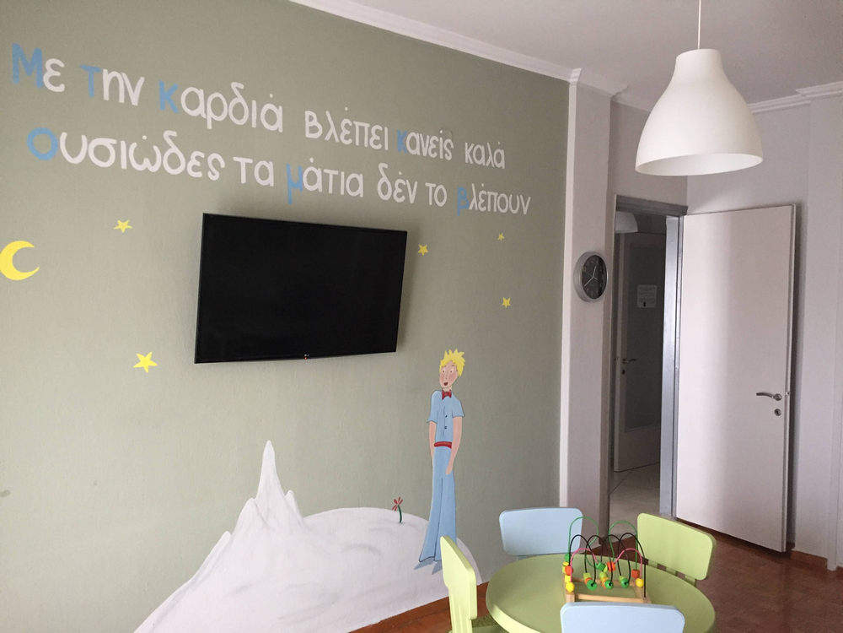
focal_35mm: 29
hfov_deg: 61.7
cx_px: 422
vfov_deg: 48.2
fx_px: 706
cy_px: 316
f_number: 2.2
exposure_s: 1/33
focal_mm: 4.15
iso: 200
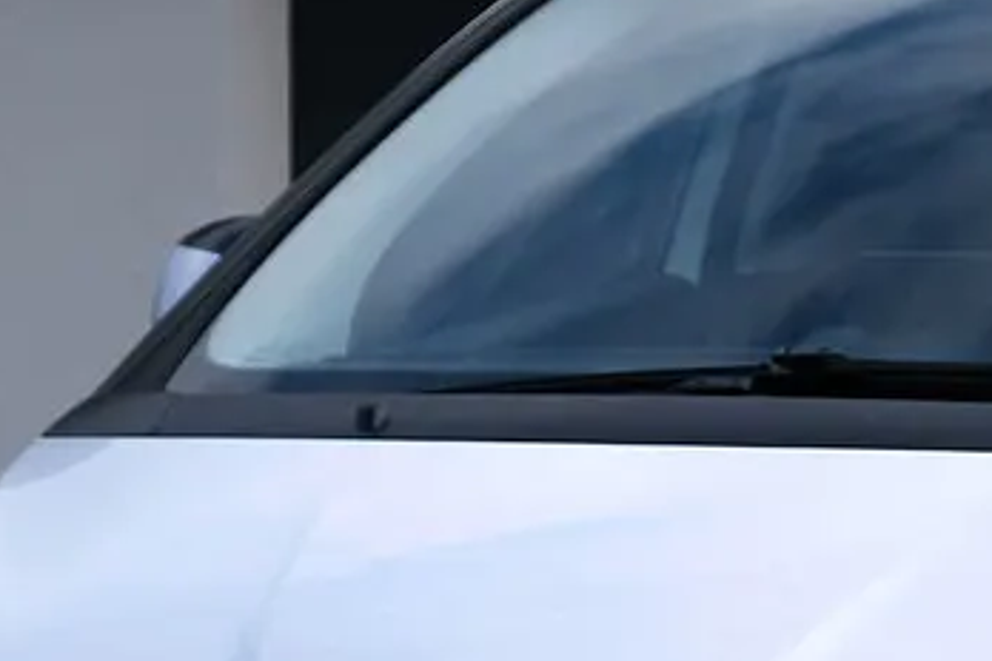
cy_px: 714
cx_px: 1050
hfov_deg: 8.6
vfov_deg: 5.8
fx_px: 6558
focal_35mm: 238
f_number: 5.6
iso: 320
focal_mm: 48.4
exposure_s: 1/800
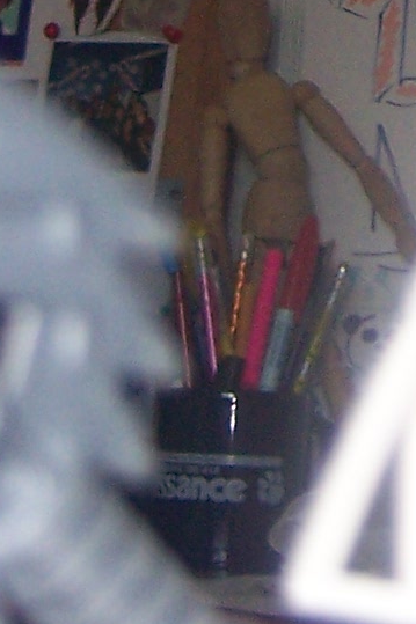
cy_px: -308
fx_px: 3104
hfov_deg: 7.5
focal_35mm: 179
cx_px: 714
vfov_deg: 11.1
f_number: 2.8
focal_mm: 6.2
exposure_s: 1/60
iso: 125
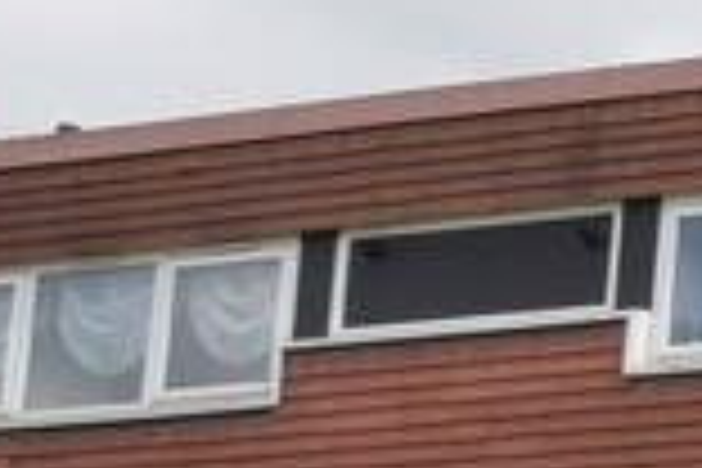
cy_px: 686
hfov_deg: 9.0
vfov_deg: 7.6
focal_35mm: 177
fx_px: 3451
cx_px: 2241
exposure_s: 1/200
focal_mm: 18
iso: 100
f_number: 9
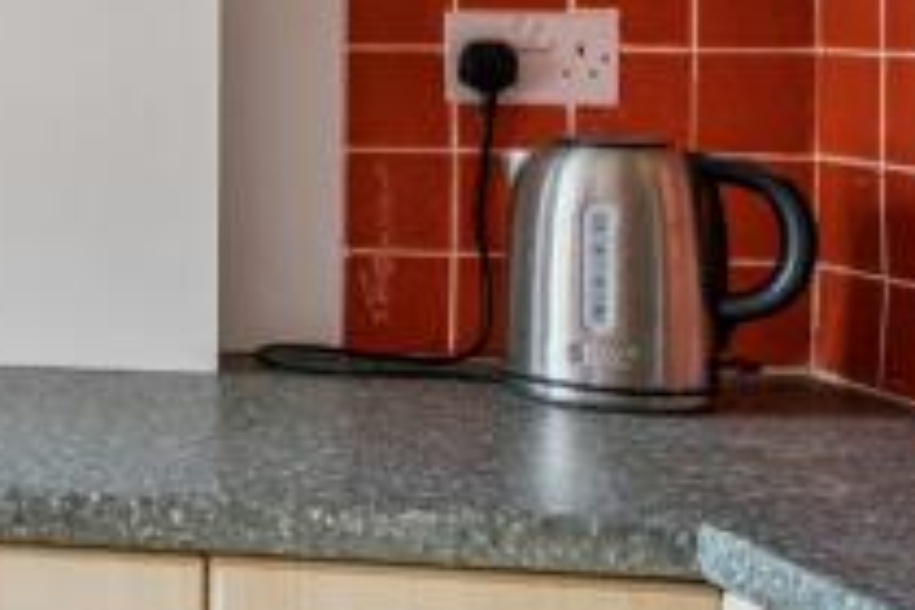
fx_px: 1982
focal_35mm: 78
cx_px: -902
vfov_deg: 17.1
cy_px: 4
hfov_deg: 18.0
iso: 640
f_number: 5.6
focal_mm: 16
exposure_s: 1/60
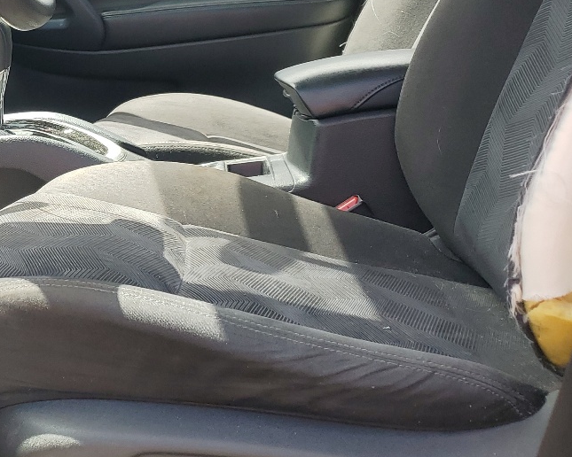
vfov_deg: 24.1
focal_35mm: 63
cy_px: 153
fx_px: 1067
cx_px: -49
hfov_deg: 27.6
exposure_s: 1/455
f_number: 1.5
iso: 50
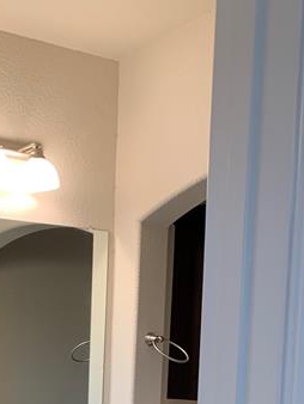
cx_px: -32
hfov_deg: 23.3
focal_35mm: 59
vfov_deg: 29.6
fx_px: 690
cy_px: 440
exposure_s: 1/60
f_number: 1.8
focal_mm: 4.25
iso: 80
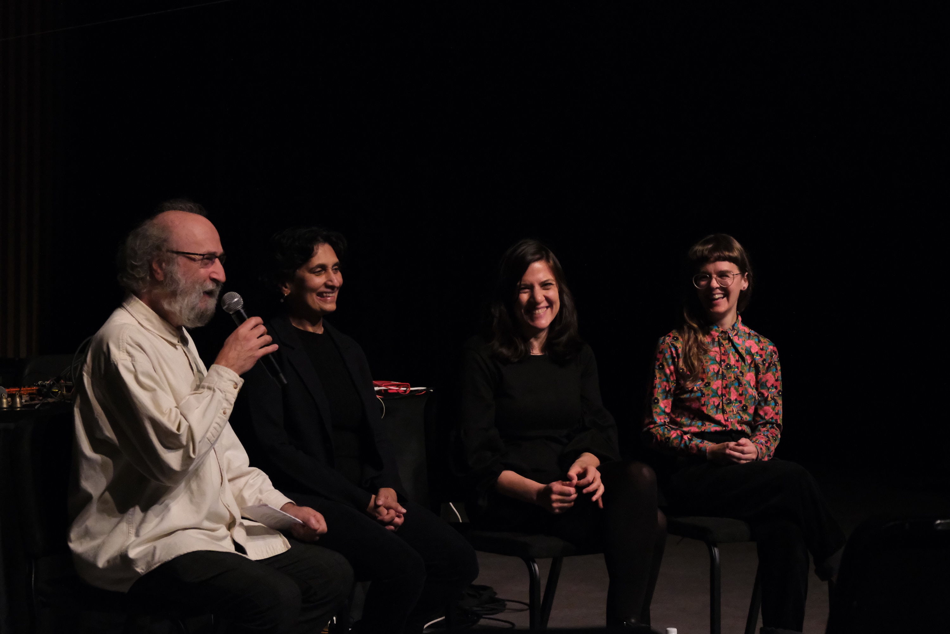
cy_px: 317
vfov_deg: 12.2
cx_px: 475
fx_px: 2955
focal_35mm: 112
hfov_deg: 18.3
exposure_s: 1/250
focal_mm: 74.4
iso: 12800
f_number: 5.6
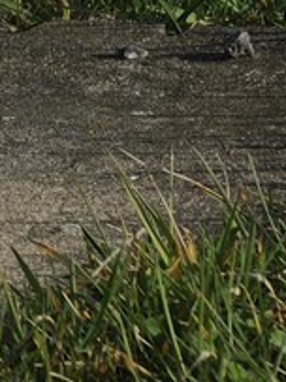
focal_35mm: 1513
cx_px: -670
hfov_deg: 1.0
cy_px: -973
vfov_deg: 1.3
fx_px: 16685
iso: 200
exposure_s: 1/250
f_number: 11
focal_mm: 200
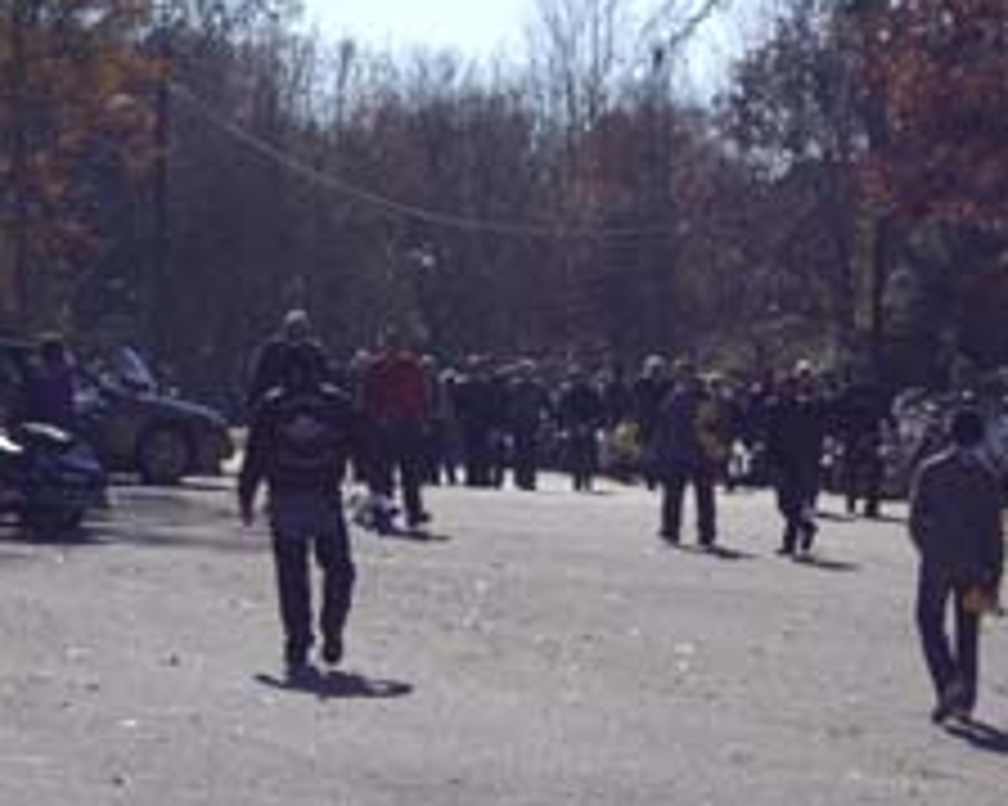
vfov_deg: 8.9
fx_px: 5189
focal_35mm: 174
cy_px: 435
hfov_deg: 11.1
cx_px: 598
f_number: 10.8
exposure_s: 1/800
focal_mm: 23.7
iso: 400
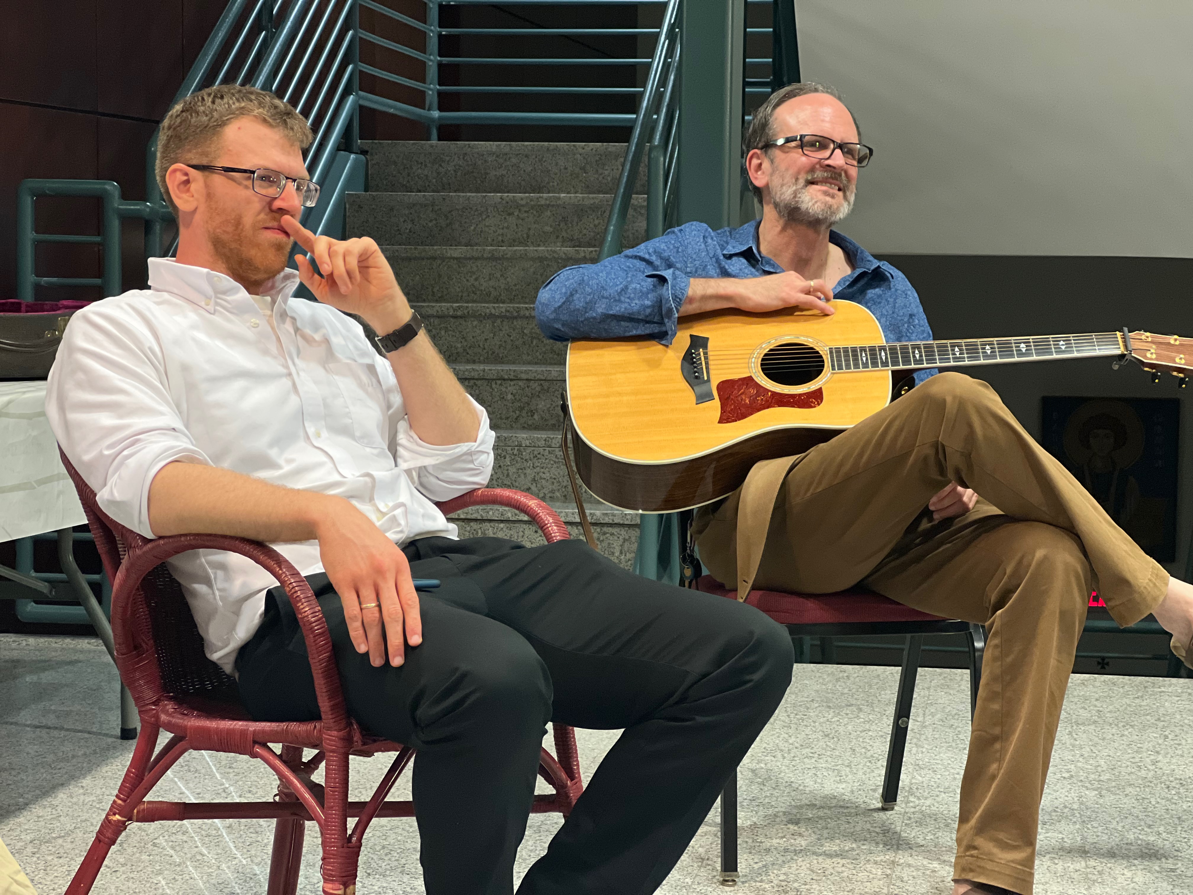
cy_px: 448
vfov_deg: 19.1
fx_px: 2654
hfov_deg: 25.3
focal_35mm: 77
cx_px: 596
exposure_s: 1/30
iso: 400
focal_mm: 9
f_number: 2.8
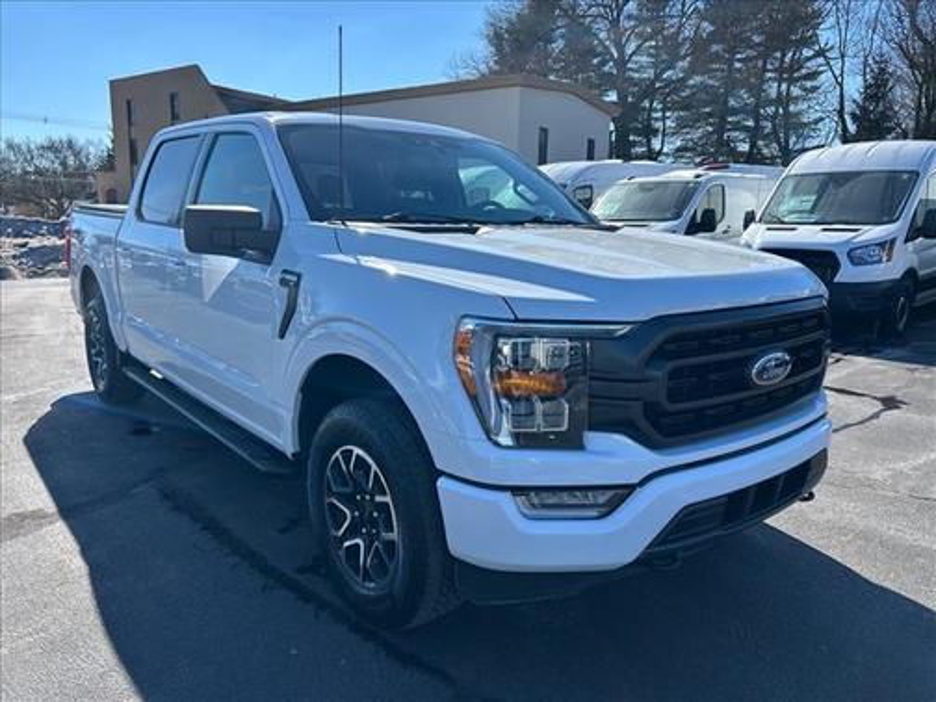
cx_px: 468
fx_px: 703
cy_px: 351
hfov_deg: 67.3
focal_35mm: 26
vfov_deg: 53.1
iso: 50
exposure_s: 1/2915
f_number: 1.5
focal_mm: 5.7
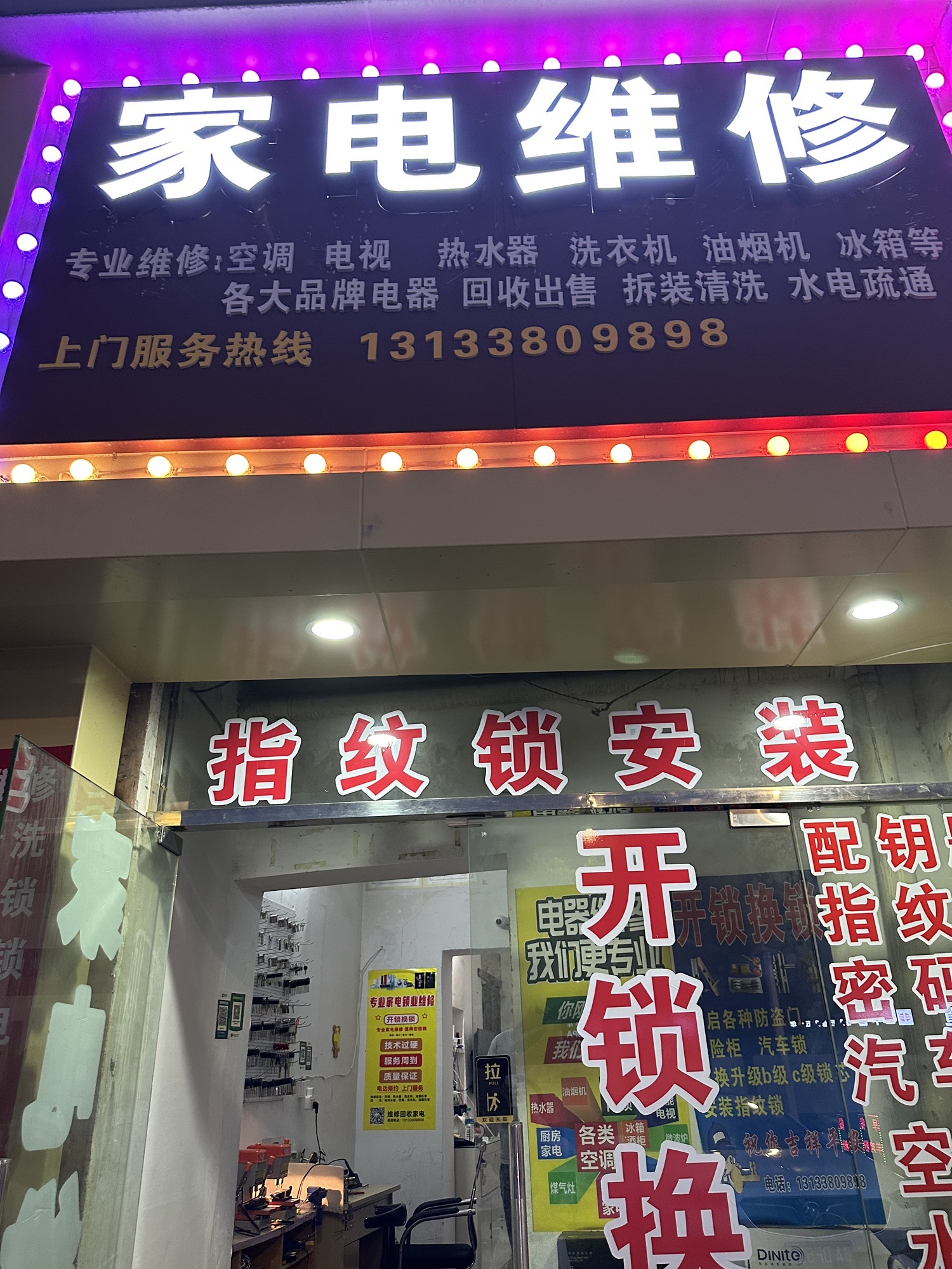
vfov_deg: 71.6
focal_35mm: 24
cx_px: 476
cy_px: 634
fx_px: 880
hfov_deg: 56.8
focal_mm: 6.86
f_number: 1.78
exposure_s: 1/60
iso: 320
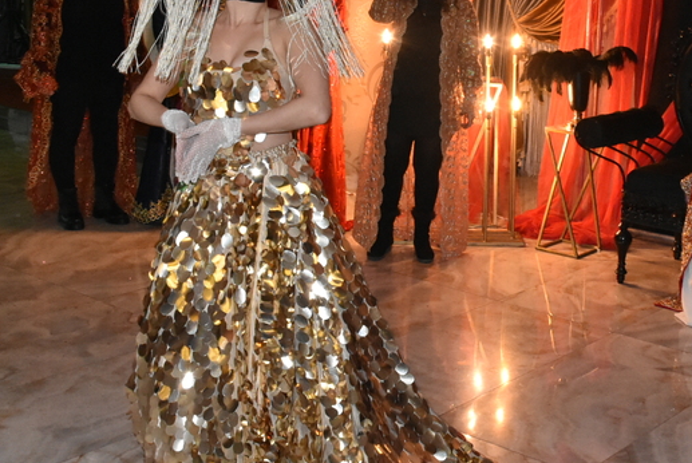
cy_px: 92
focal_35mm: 60
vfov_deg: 22.4
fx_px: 1155
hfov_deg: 32.8
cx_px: 515
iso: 3200
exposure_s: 1/60
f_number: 7.1
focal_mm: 18
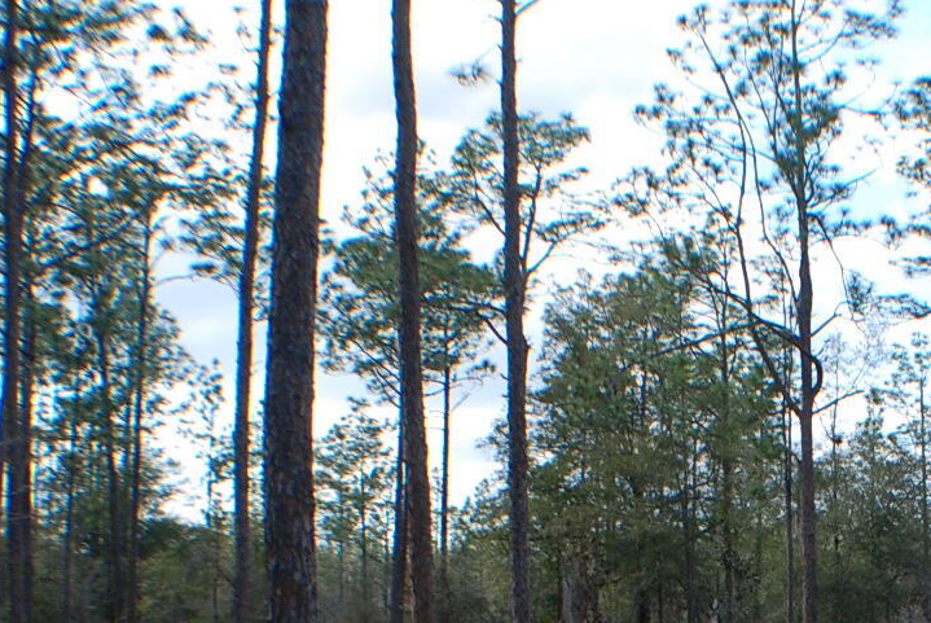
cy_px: 759
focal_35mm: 105
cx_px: 927
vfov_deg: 12.7
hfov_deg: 18.9
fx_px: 2718
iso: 250
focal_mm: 26
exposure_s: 1/200
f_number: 7.1
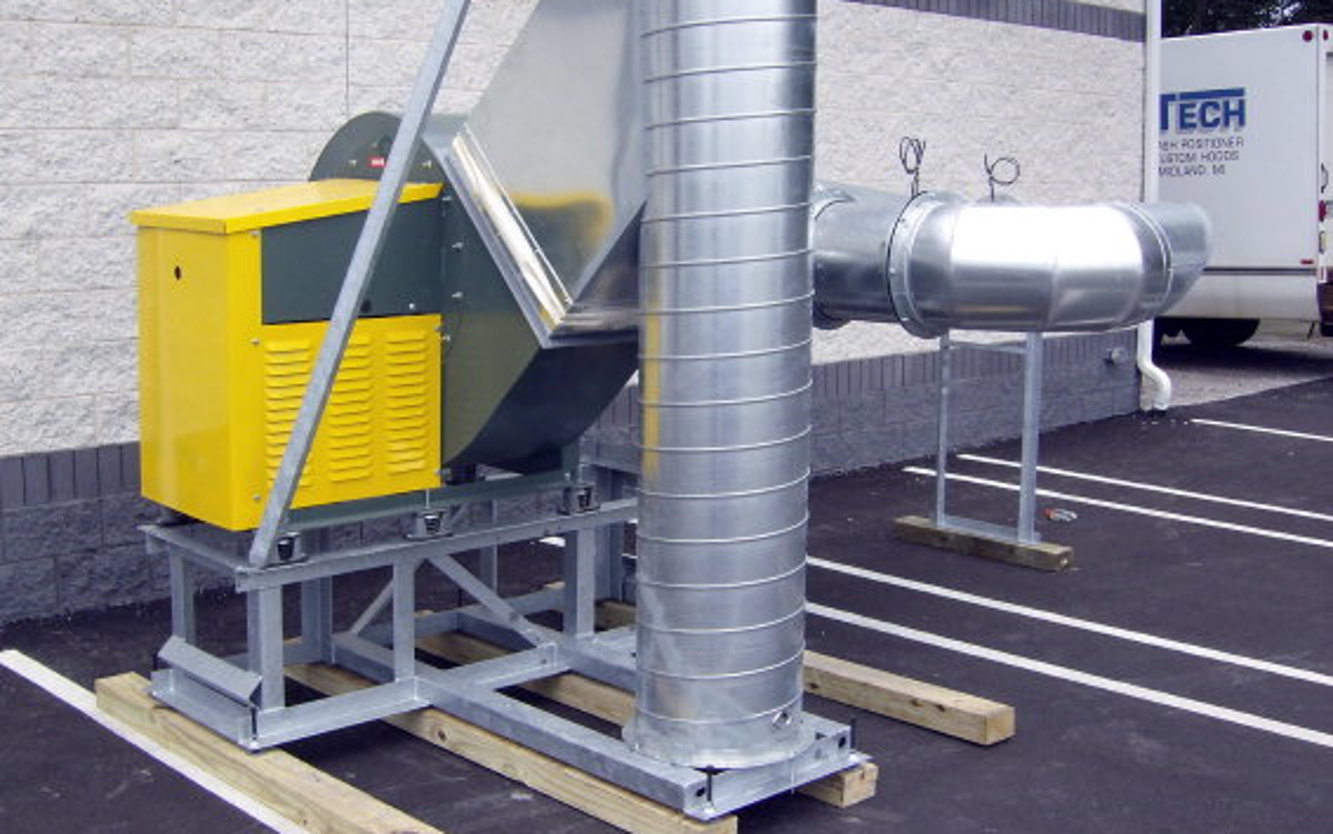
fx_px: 1490
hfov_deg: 48.2
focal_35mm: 41
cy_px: 386
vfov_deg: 31.3
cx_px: 659
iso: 100
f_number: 4.8
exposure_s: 1/330
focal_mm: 6.4
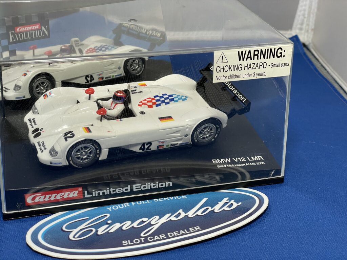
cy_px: 130
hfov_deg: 36.8
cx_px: 174
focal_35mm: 52
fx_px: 521
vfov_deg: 28.0
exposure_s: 1/120
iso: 100
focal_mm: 6
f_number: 2
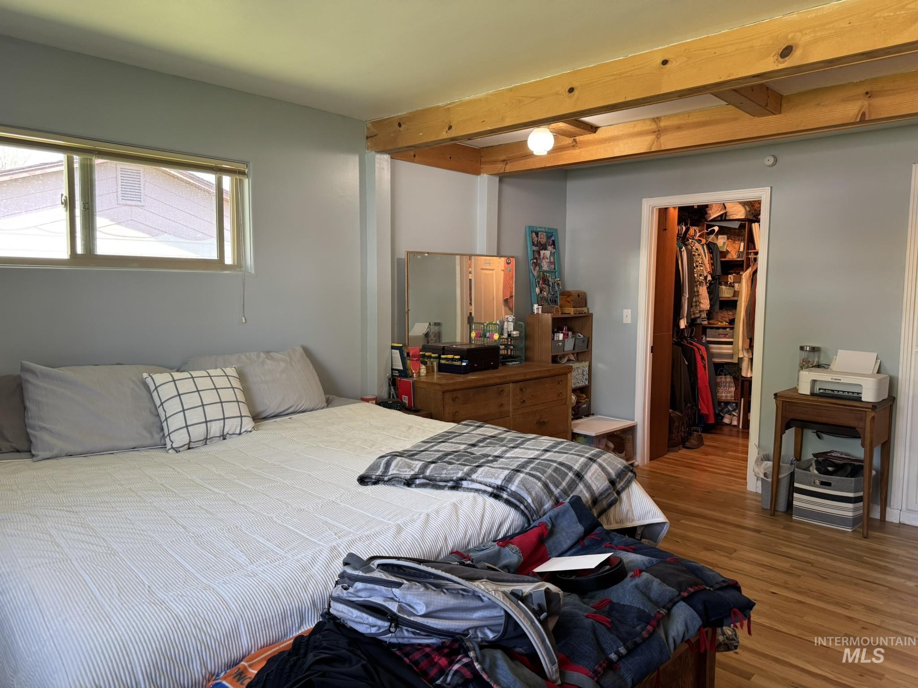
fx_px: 636
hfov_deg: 71.6
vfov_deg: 56.8
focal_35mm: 24
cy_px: 344
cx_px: 459
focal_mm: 6.76
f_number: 1.78
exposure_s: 1/120
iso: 200
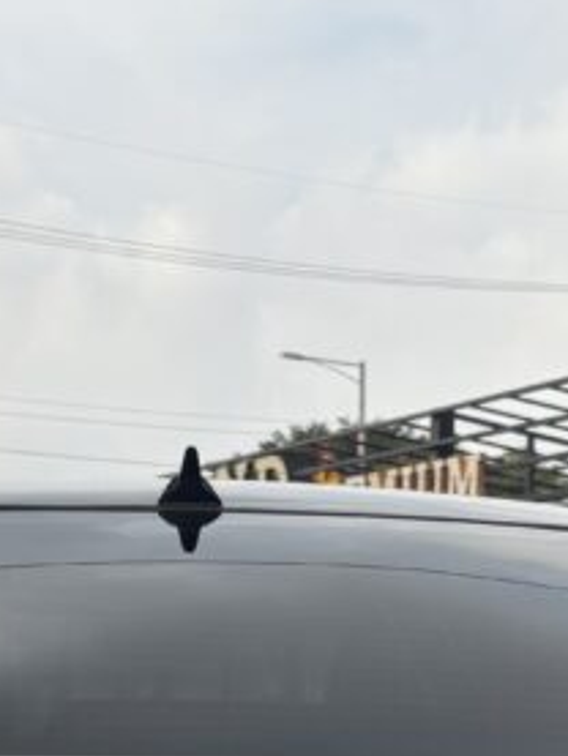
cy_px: 822
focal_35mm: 96
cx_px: 197
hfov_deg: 15.4
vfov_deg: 19.6
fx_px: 2099
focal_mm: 5.96
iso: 50
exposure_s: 1/2747
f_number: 1.6
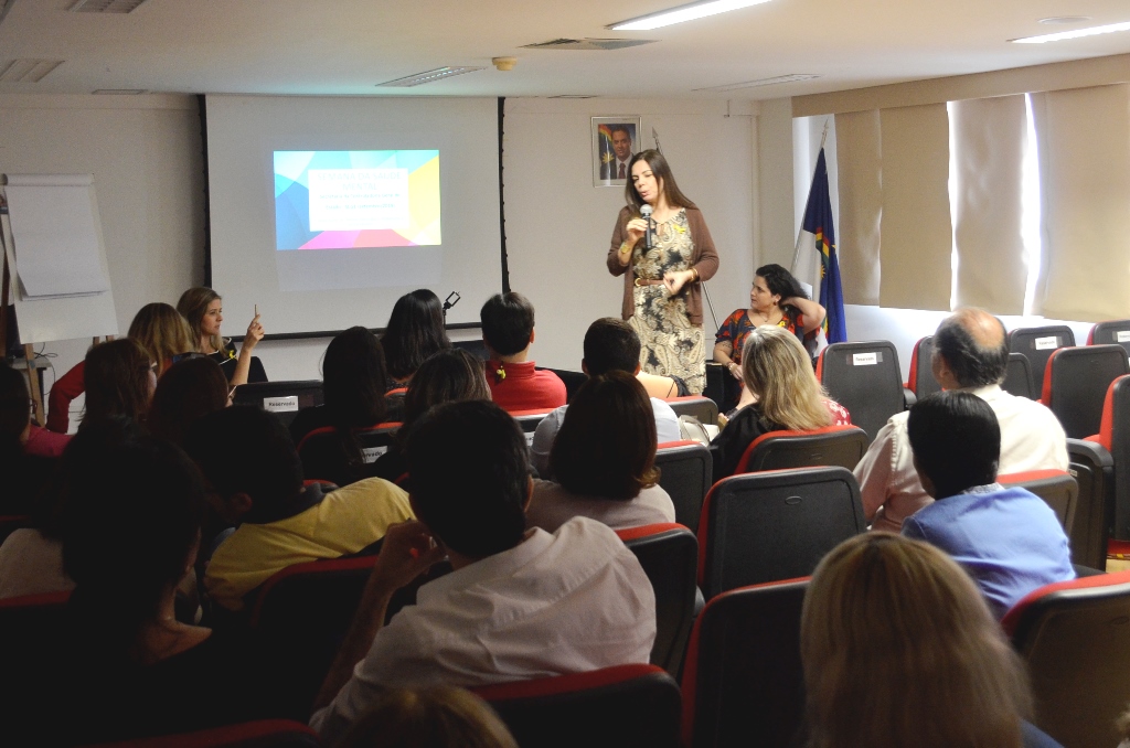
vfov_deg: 36.7
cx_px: 565
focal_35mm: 36
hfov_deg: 53.2
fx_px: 1128
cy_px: 374
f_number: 4
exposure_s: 1/30
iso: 1100
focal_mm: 24
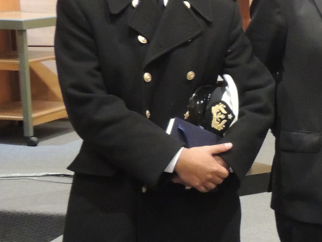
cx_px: 497
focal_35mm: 103
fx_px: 958
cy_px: 147
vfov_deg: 14.4
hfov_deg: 17.1
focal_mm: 5.8
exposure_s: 1/10
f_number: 3.2
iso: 800
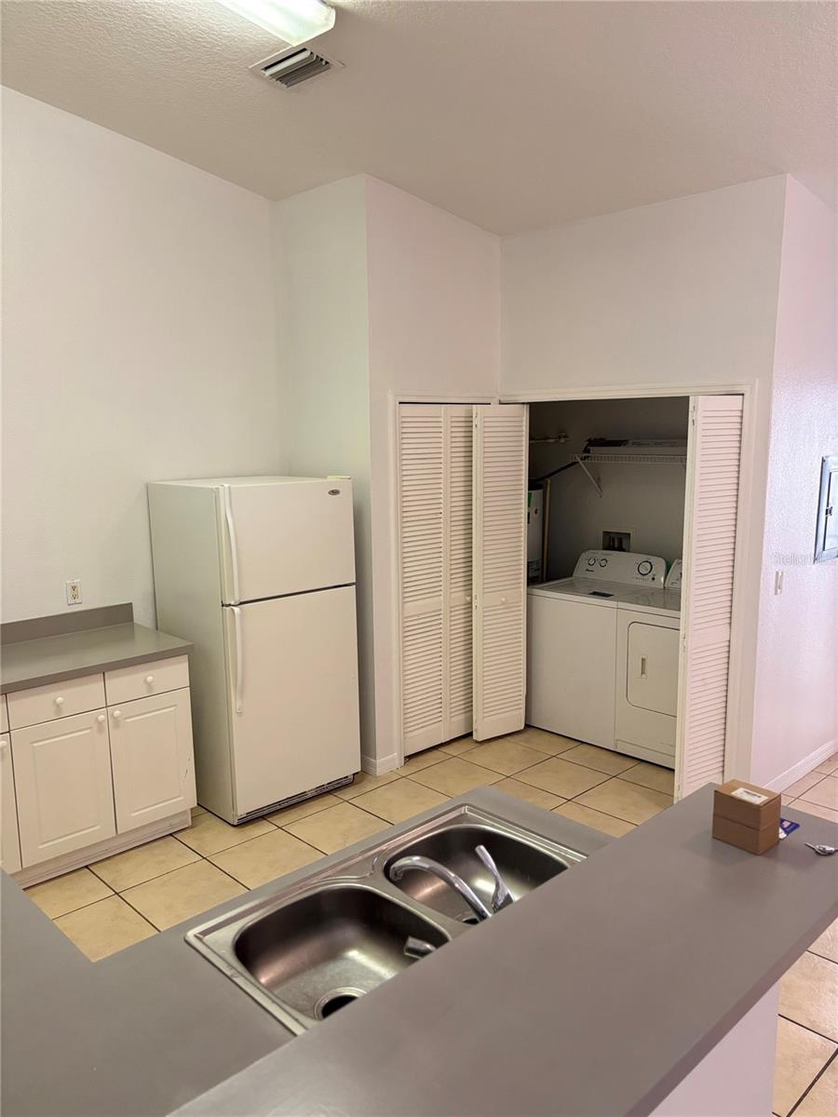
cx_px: 419
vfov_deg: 67.3
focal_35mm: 26
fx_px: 839
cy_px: 558
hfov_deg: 53.1
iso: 160
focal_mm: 5.96
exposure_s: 1/60
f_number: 1.6
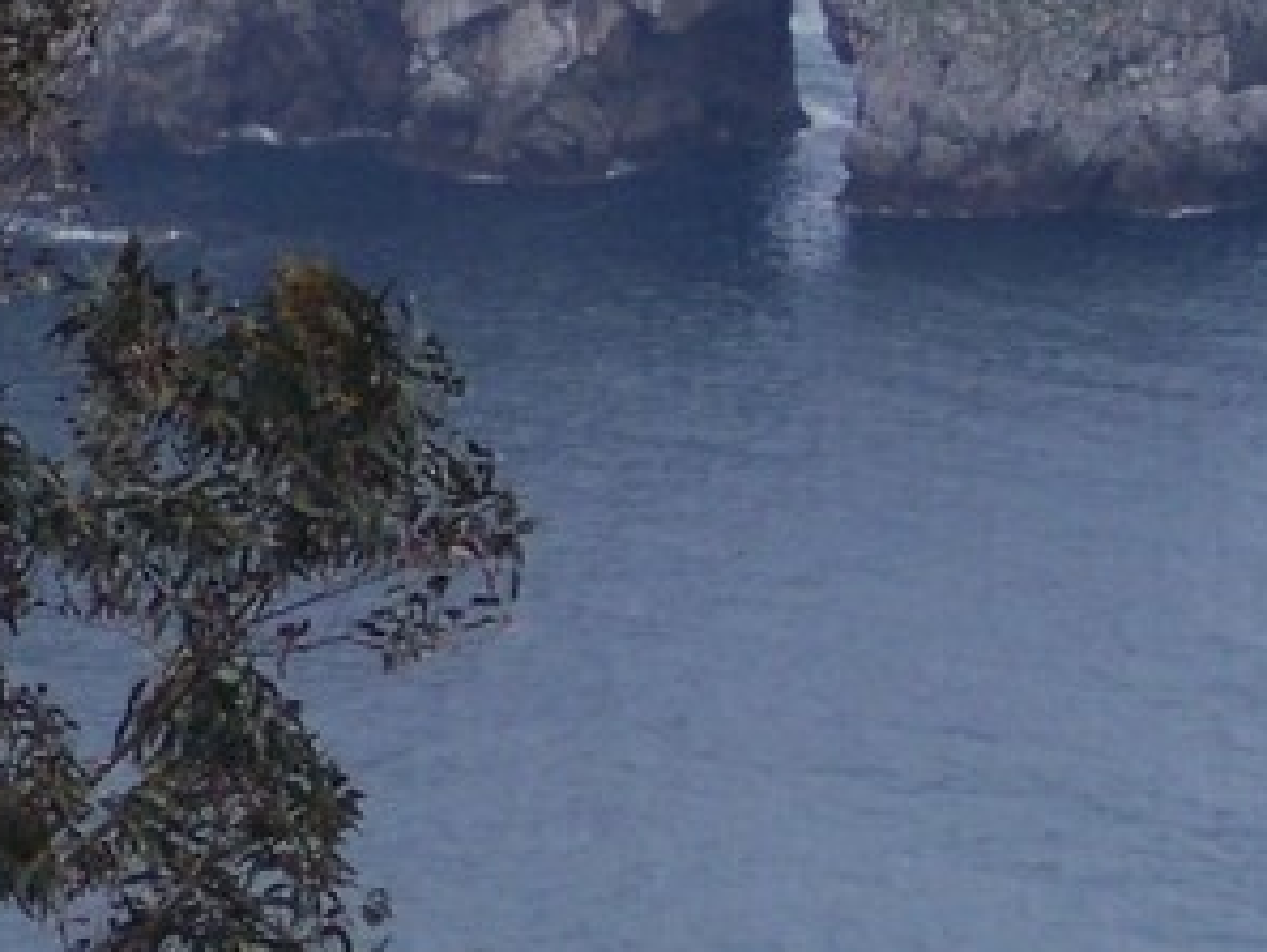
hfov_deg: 5.0
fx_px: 14390
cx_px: -456
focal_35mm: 393
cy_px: -444
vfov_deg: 3.8
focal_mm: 24
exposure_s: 1/500
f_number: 4.8
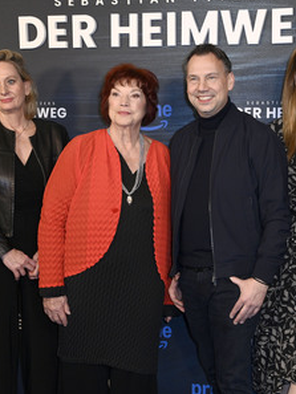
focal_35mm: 73
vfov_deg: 26.7
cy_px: 196
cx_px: 216
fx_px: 832
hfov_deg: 20.1
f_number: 6.3
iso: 1600
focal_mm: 50
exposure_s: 1/250
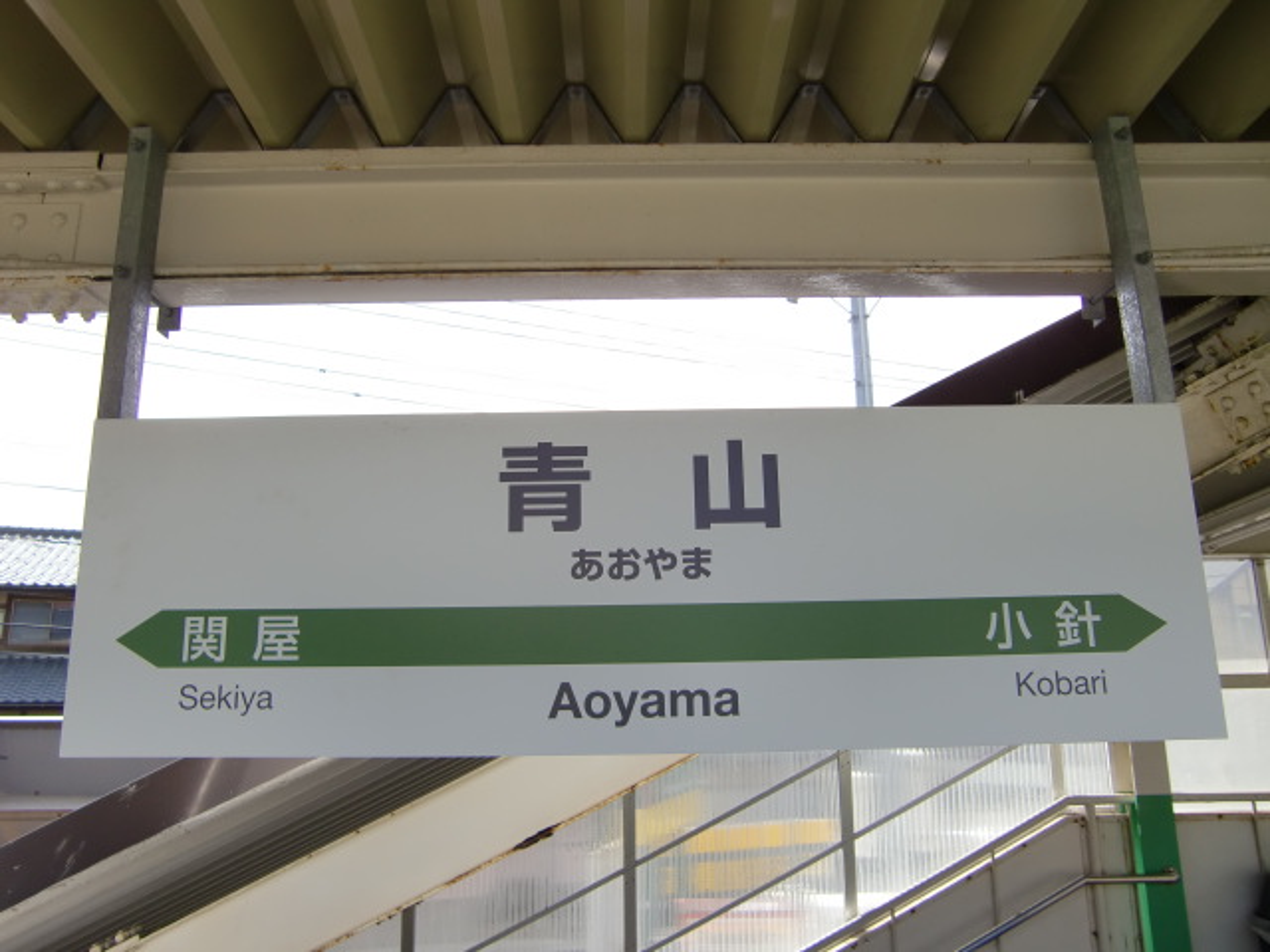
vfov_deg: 49.7
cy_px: 476
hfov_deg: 63.4
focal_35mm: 28
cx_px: 635
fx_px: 1027
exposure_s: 1/640
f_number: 2.6
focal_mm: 4.9
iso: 64
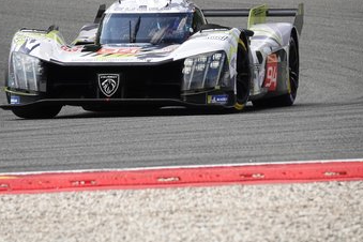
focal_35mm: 466
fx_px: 4698
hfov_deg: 4.4
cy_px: 85
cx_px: 197
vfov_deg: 3.0
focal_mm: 128.59
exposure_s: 1/800
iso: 200
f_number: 4
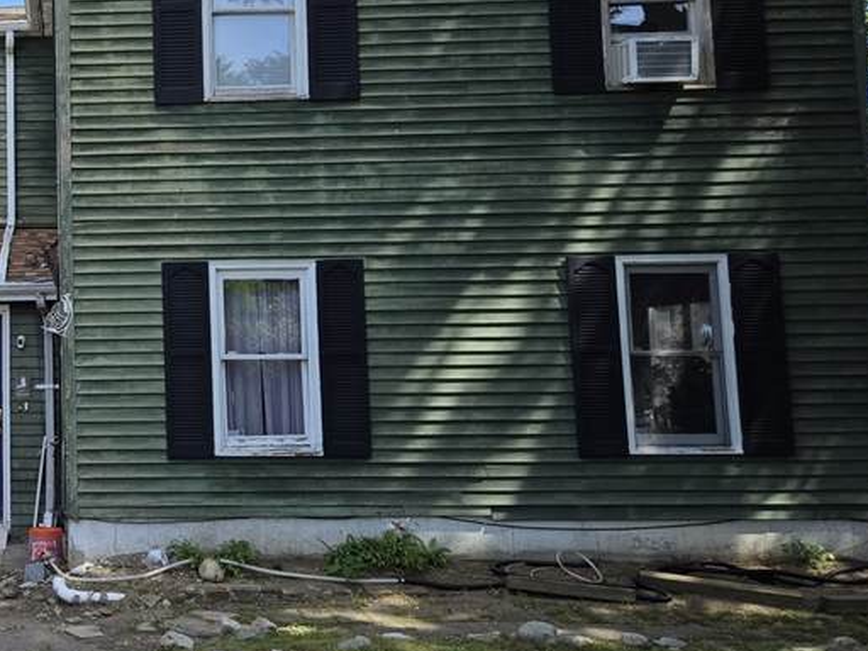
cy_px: 270
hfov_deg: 37.9
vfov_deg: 31.5
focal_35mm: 46
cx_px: 53
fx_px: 1153
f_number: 1.8
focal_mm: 5.4
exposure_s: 1/878
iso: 25
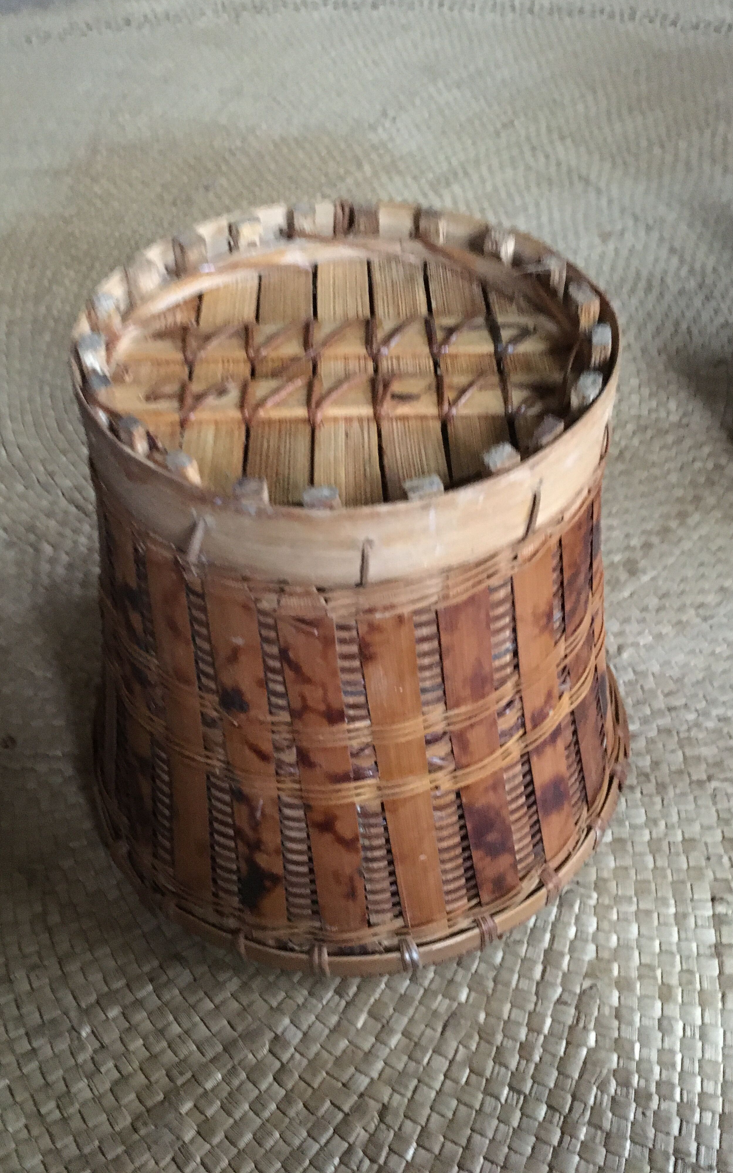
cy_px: 584
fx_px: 991
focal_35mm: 31
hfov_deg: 40.6
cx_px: 331
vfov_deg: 61.2
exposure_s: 1/17
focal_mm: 4.15
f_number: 2.2
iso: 640
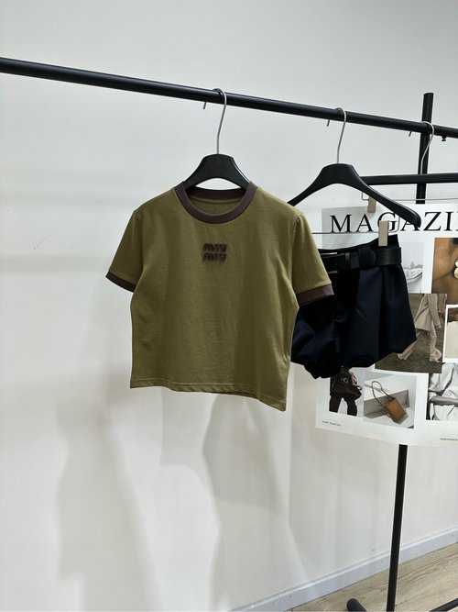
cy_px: 306
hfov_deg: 56.8
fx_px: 424
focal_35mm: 24
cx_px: 229
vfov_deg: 71.6
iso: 80
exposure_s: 1/121
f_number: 1.78
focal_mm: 6.86
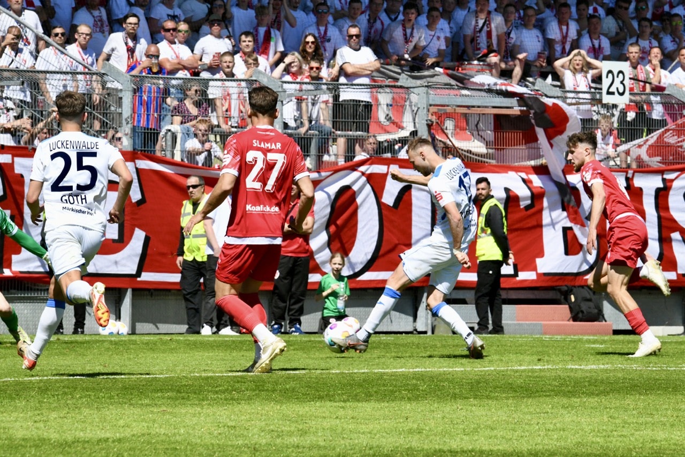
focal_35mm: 320
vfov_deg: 4.3
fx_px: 6088
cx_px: 342
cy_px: 228
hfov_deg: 6.4
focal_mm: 320
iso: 4000
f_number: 20
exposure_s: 1/1600
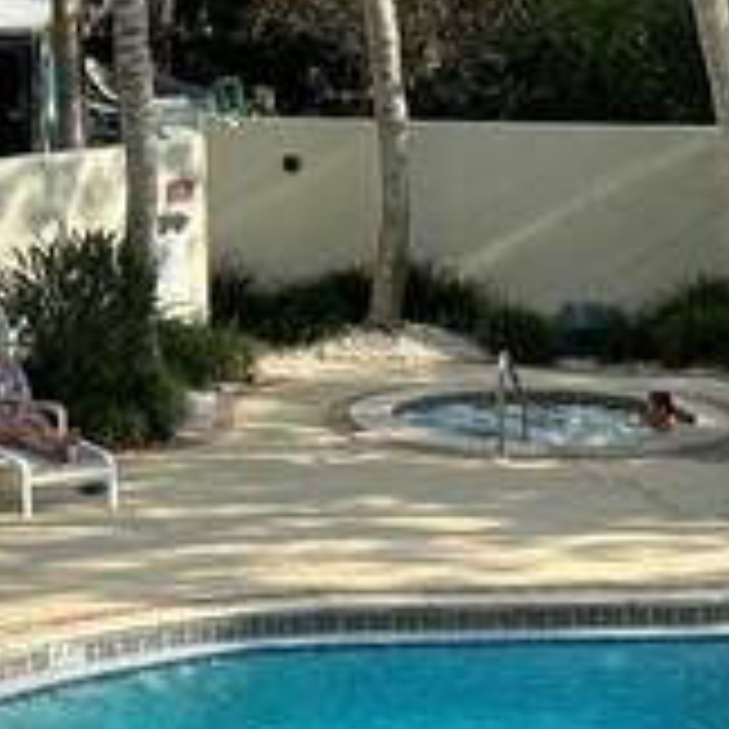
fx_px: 3455
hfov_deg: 11.8
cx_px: 824
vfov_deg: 11.7
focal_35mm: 145
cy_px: 1004
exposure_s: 1/2639
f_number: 1.6
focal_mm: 5.96
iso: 50
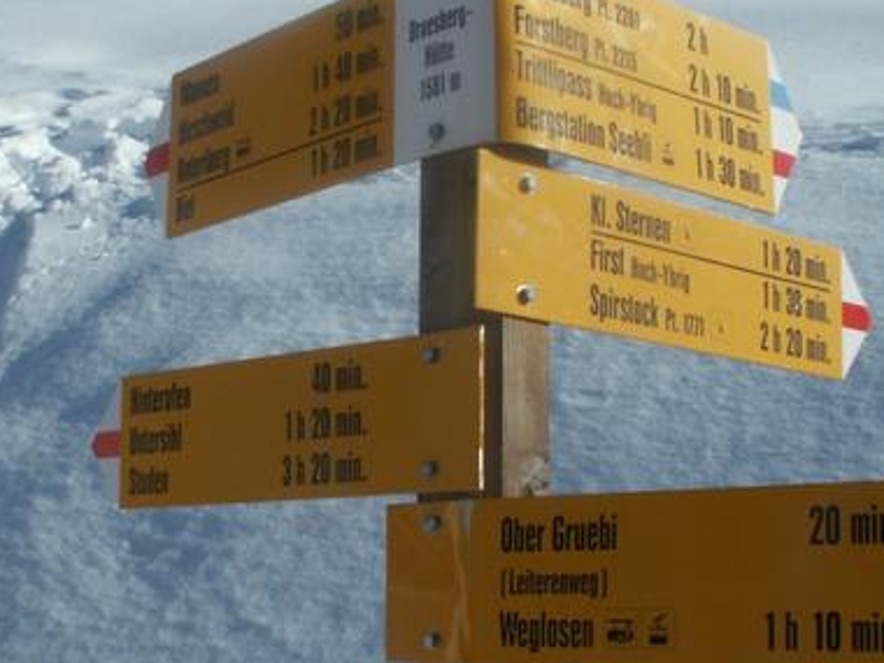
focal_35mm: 69
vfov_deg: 21.3
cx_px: 433
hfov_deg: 28.2
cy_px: 312
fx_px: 1762
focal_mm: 6.78
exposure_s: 1/320
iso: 50
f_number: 8
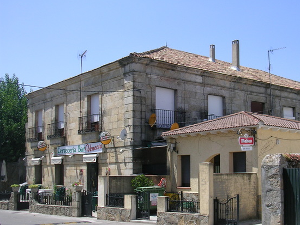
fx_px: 434
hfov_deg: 38.1
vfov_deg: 29.1
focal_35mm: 50
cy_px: 117
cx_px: 173
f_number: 3
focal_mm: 6.6
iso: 50
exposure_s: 1/825
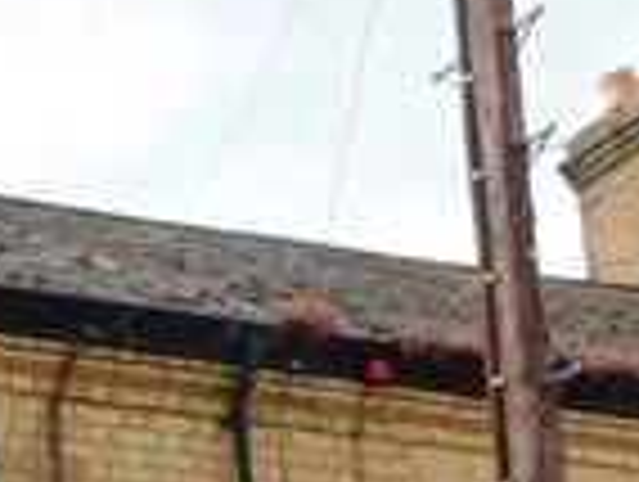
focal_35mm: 113
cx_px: -508
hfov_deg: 15.1
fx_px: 2089
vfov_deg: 12.0
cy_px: 894
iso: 125
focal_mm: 4
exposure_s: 1/1250
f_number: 3
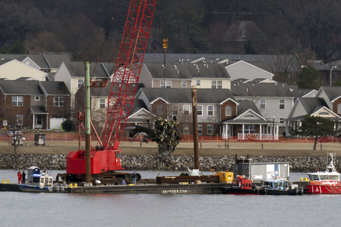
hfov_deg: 2.5
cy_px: 114
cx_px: 170
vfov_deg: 1.6
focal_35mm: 840
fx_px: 7954
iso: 160
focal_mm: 840
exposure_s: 1/500
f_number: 5.6
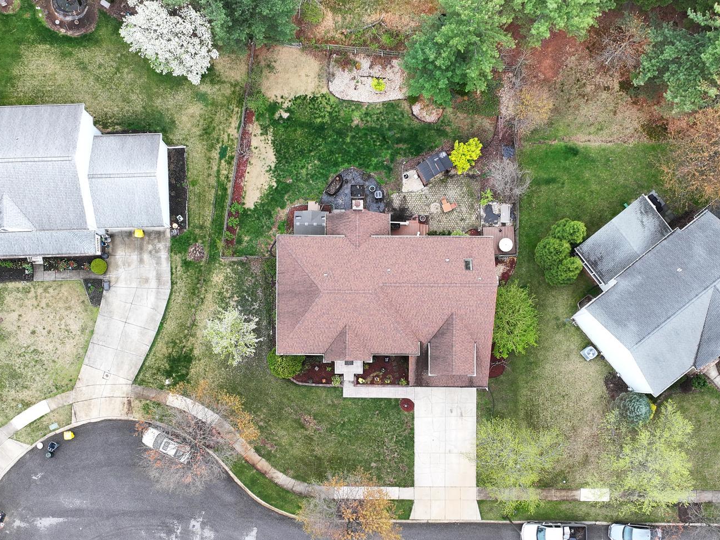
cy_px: 374
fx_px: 790
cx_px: 369
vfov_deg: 37.2
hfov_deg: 49.0
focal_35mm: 38
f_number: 2.8
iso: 100
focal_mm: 12.29
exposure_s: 1/240
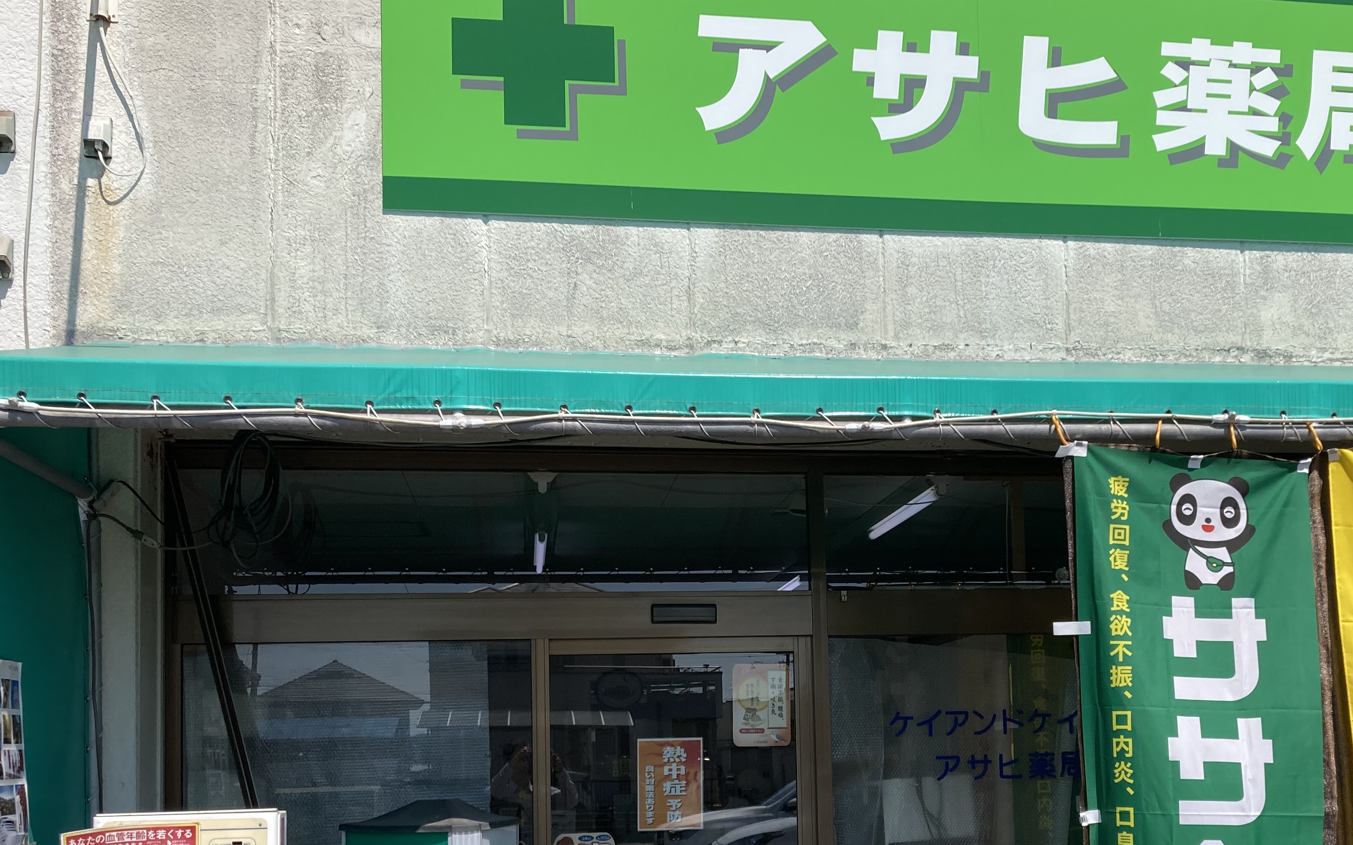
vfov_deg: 28.7
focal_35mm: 44
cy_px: 644
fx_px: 1622
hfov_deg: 44.8
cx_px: 869
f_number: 1.8
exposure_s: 1/3040
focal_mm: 3.99
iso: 25
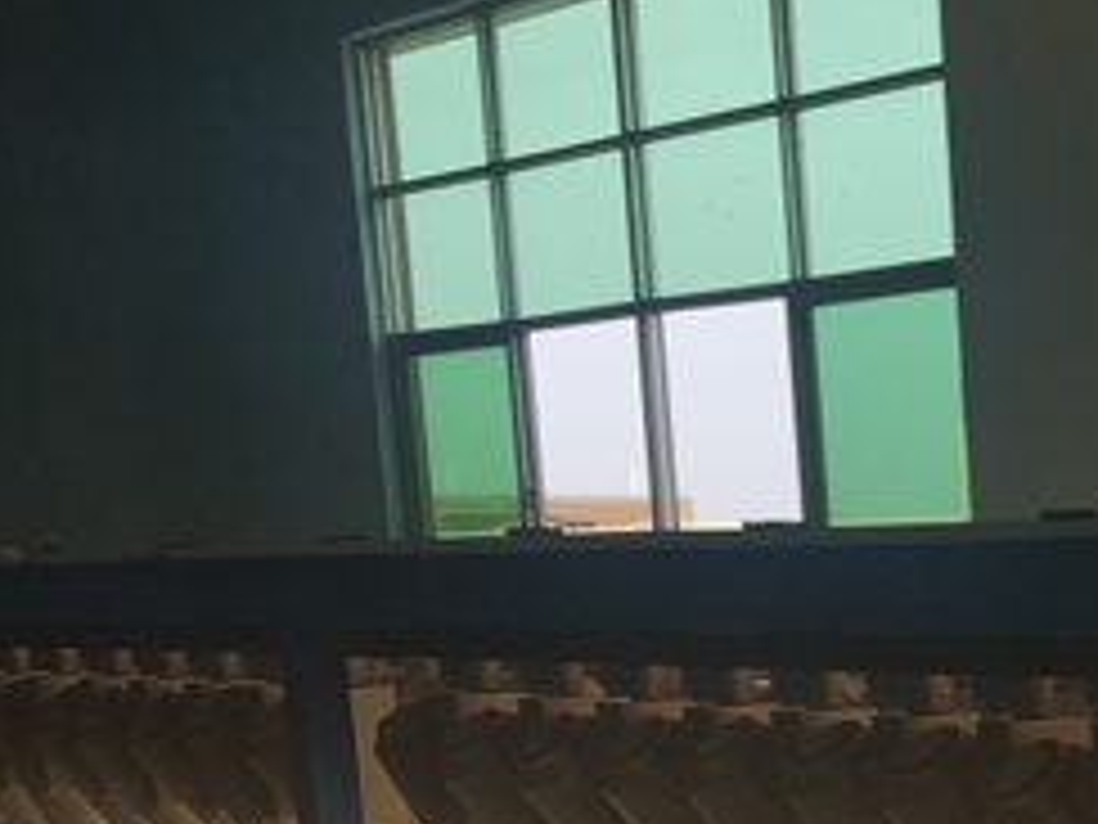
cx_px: 1562
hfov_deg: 18.6
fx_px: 3013
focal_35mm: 95
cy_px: 1261
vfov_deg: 14.4
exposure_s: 1/648
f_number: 2.2
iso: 32
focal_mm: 4.15
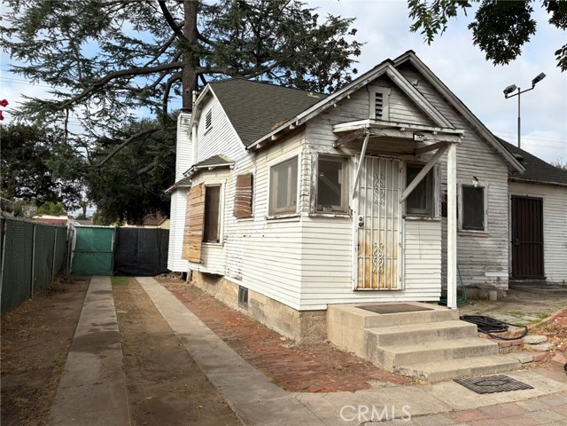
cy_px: 213
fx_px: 426
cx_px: 284
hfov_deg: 67.3
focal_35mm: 26
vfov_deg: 53.1
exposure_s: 1/3125
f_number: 1.6
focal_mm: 5.96
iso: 50
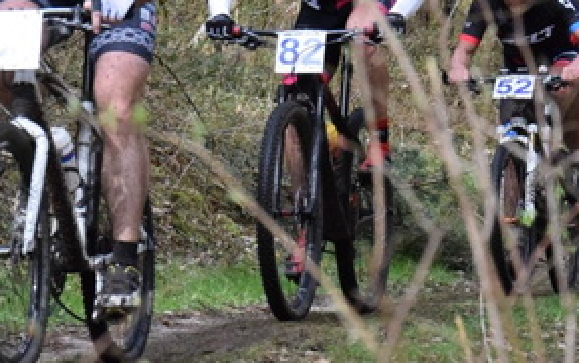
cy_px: -149
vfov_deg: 4.4
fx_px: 4660
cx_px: 6
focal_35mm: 295
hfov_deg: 7.1
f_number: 7.1
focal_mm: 70
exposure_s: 1/2000
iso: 4000
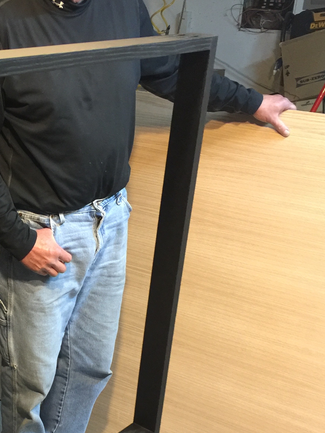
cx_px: 14
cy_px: 332
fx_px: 739
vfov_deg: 32.0
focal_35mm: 59
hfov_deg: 23.9
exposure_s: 1/8
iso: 125
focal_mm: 4.15
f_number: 2.2
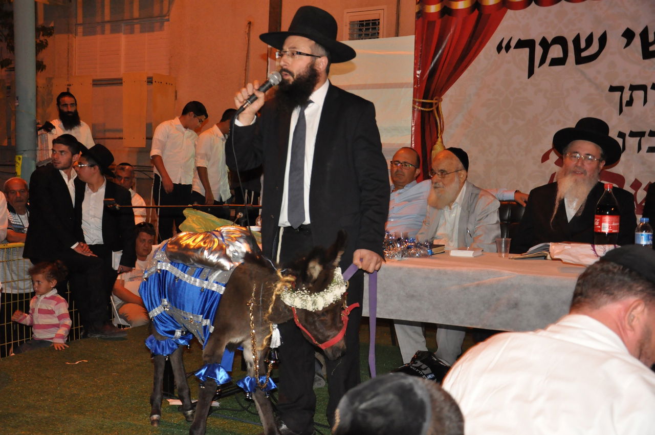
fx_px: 763
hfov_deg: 46.5
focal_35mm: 42
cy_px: 218
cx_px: 328
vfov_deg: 31.8
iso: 1600
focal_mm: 28
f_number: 5
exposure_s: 1/60
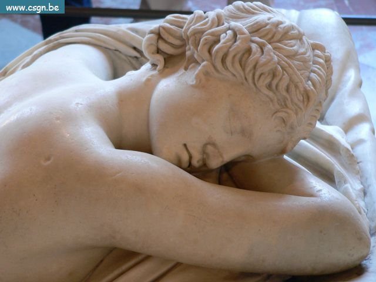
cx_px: 188
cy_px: 141
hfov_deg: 20.2
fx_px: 1054
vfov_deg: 15.2
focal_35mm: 97
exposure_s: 1/20
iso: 200
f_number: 2.8
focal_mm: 16.2
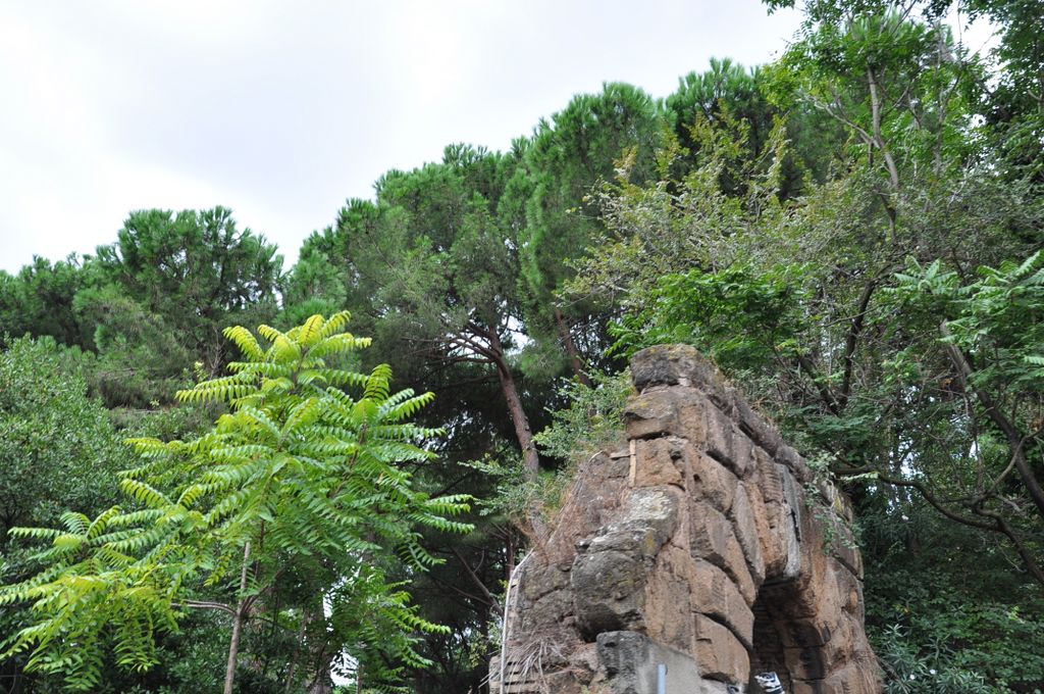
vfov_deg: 36.8
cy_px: 347
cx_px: 522
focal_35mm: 36
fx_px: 1043
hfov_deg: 53.2
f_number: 8
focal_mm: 24
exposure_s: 1/60
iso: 200
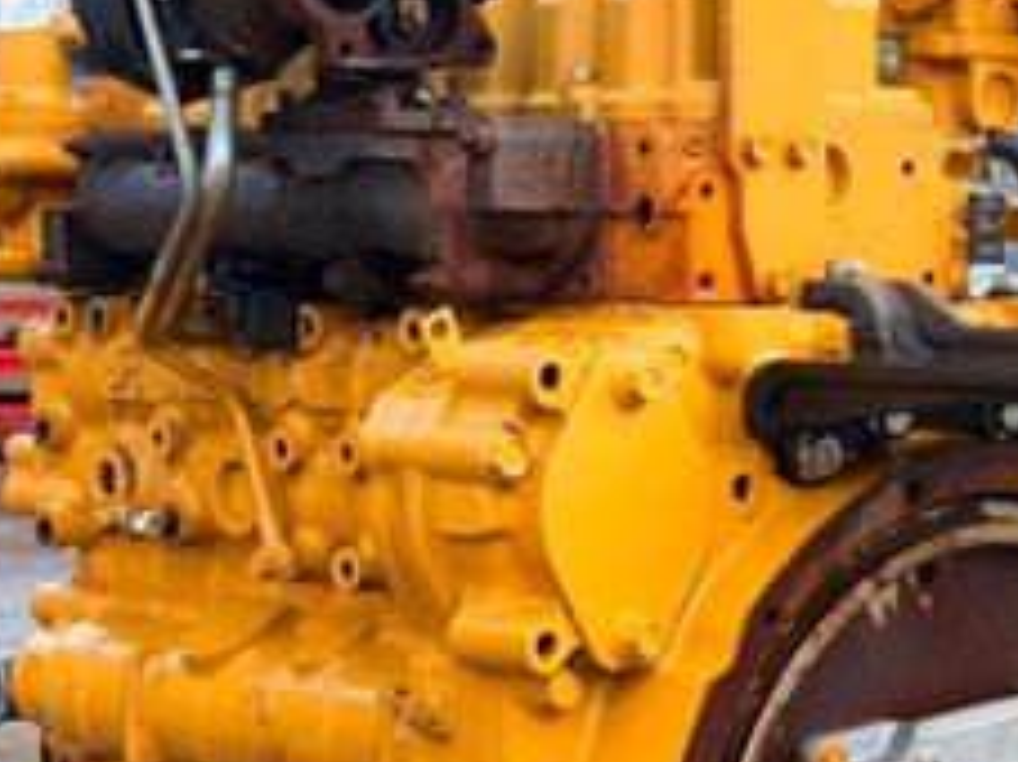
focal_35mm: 127
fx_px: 3733
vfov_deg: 11.6
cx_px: 628
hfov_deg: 15.5
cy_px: 695
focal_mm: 6.76
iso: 64
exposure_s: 1/223
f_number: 1.78
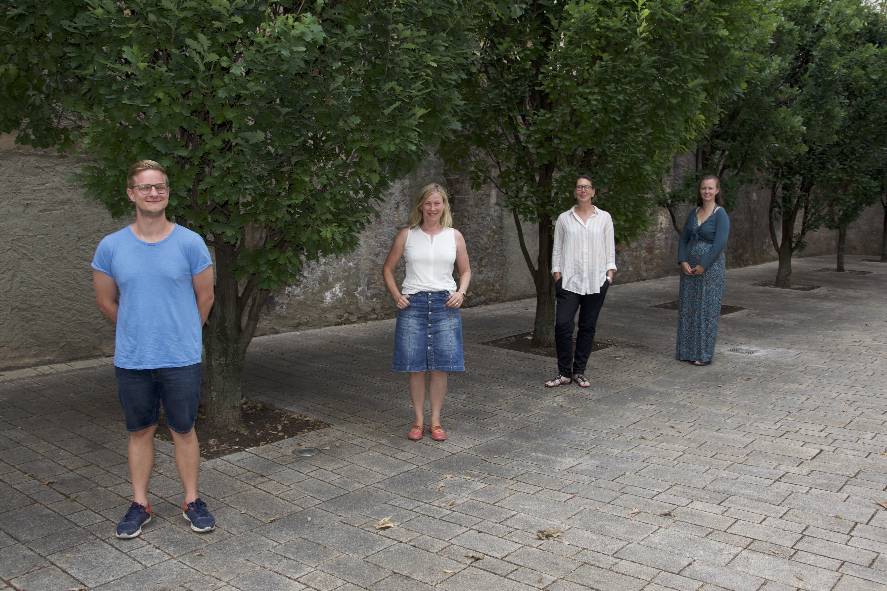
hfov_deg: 57.2
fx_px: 813
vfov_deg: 40.0
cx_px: 444
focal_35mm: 33
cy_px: 296
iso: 160
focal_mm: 22
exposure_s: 1/125
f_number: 5.6
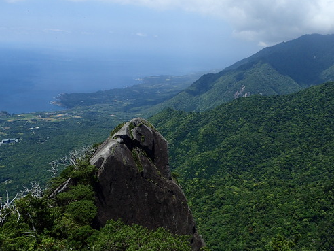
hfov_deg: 54.6
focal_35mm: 33
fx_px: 318
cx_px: 120
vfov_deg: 42.5
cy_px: 87
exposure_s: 1/250
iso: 100
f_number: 8
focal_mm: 4.5
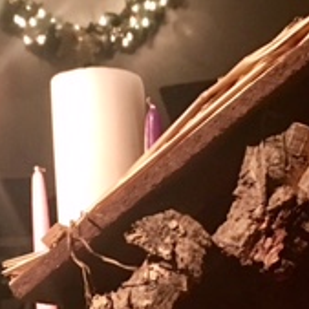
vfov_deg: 17.6
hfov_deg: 17.9
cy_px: 289
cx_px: 110
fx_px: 980
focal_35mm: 97
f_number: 2.2
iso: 640
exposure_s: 1/15
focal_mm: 4.15
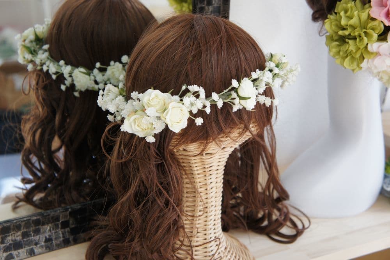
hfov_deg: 34.2
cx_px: 195
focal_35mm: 58
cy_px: 130
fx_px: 634
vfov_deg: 23.2
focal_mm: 39
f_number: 4.5
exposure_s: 1/60
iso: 250
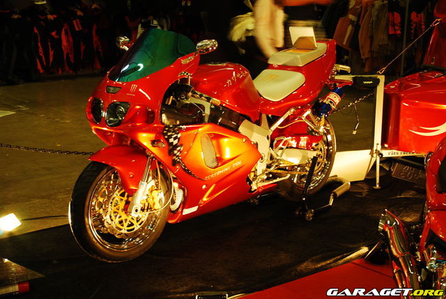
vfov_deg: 22.7
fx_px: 745
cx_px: 223
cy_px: 150
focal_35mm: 60
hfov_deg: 33.3
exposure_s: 1/5
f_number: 5.3
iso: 100
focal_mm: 40
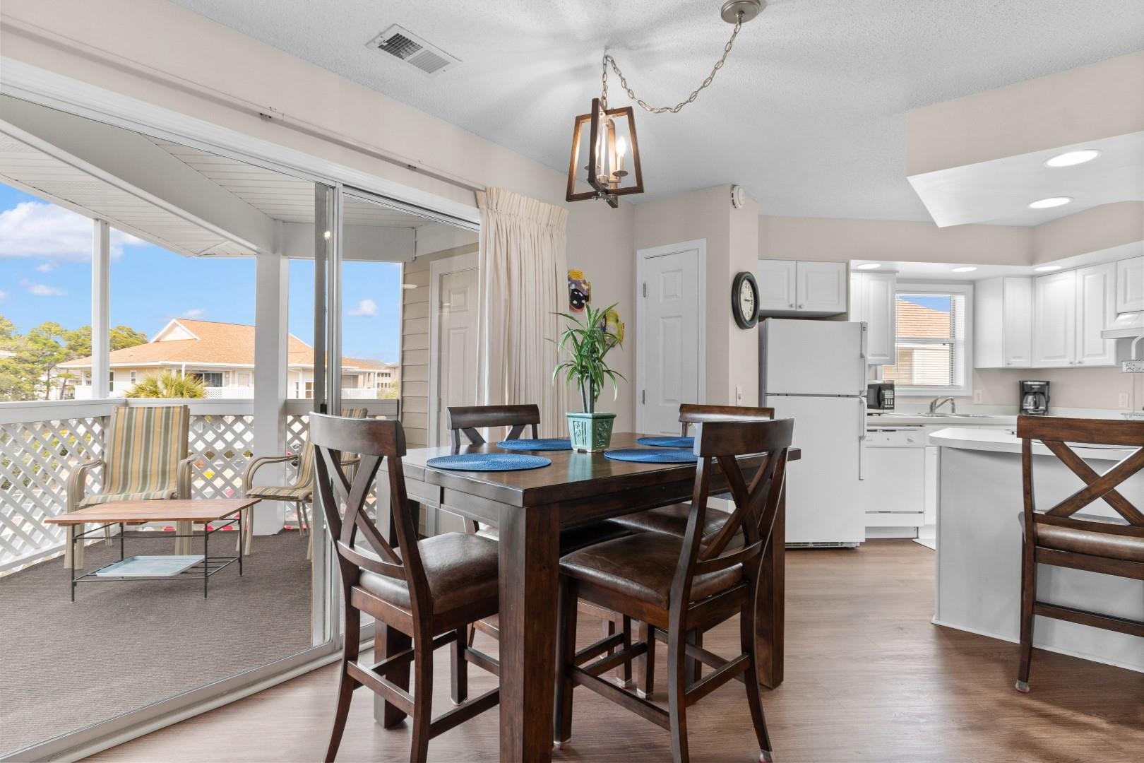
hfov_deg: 93.3
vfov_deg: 70.4
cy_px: 382
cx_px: 572
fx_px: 540
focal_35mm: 17
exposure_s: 1/10
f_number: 4.8
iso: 100
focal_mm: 11.5
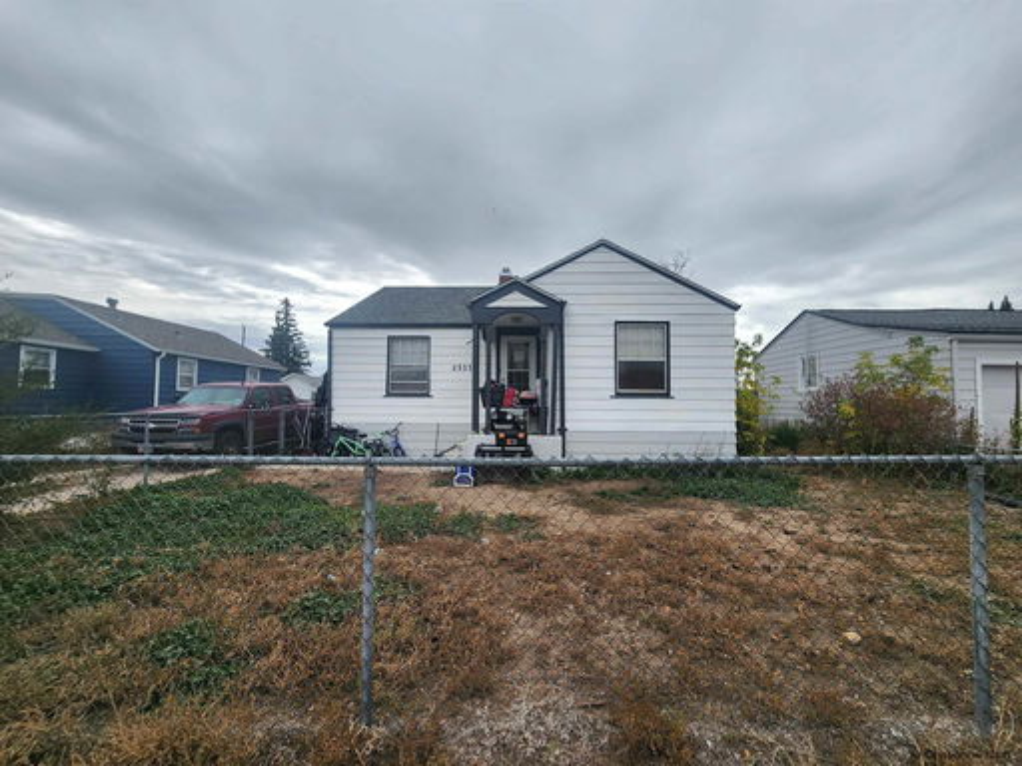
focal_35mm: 13
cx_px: 511
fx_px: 384
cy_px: 383
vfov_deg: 89.9
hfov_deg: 106.2
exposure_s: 1/1449
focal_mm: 2.2
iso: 50
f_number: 2.2
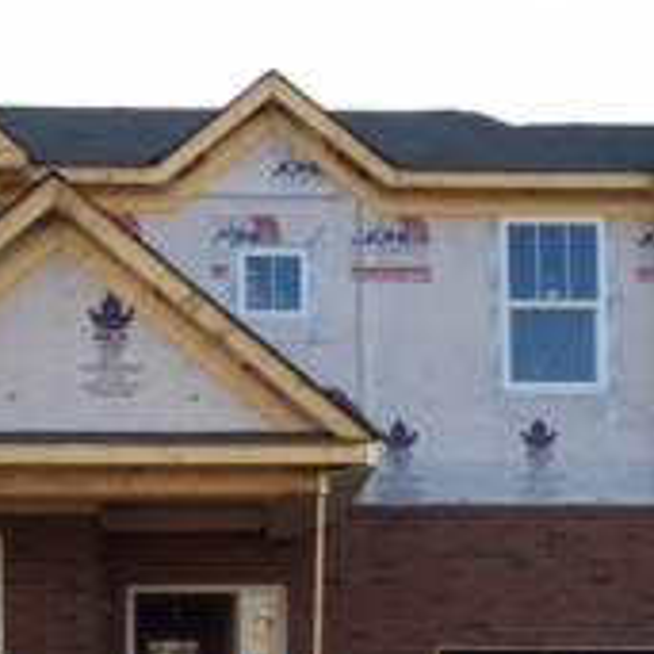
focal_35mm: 69
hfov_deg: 24.9
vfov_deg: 24.0
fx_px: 1475
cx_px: 254
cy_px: 639
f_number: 2.2
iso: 32
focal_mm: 4.15
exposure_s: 1/534
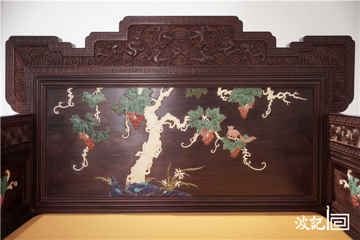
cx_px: 180
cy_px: 120
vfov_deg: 37.9
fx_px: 350
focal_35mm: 35
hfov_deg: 54.4
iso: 250
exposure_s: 1/100
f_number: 1.8
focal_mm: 35
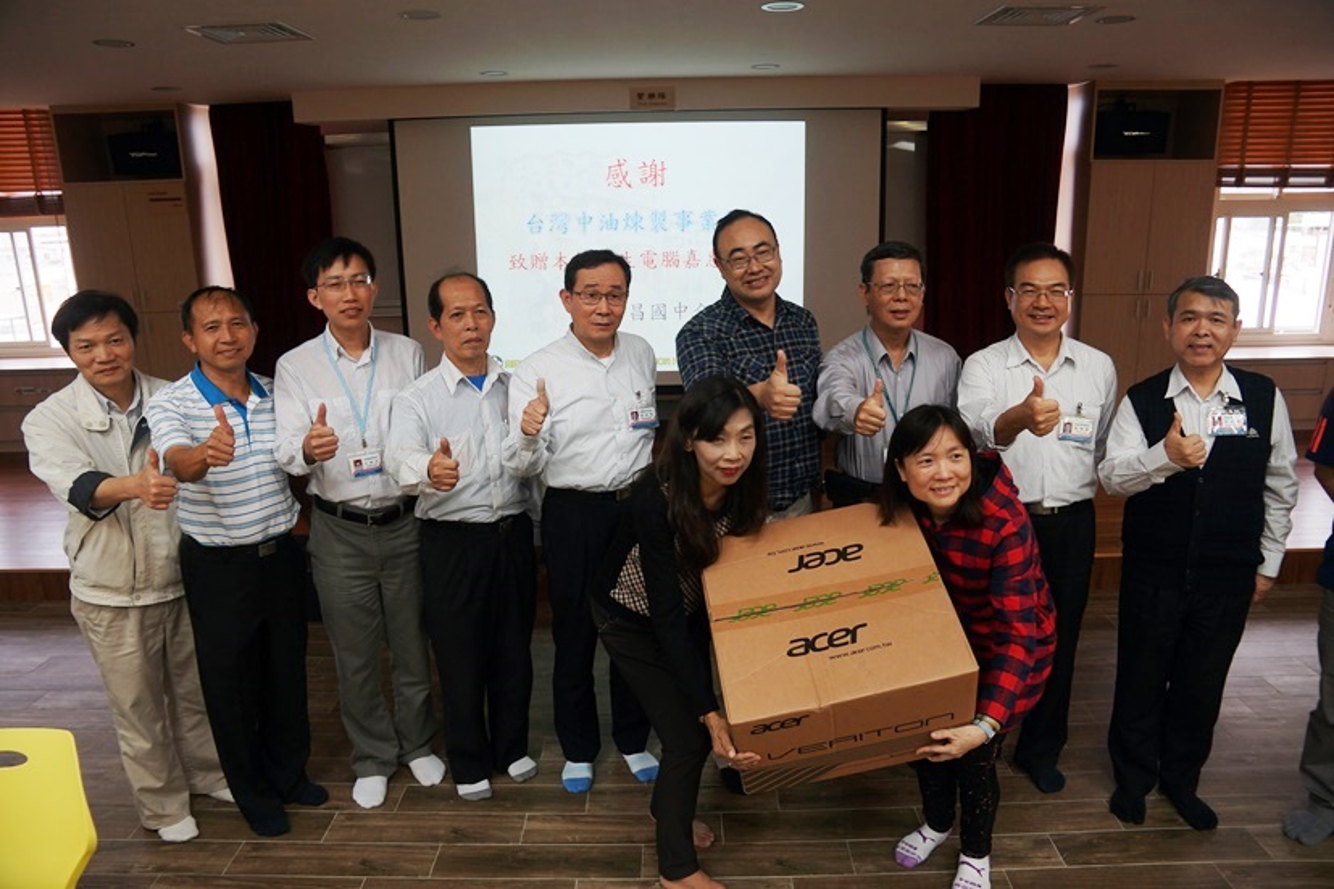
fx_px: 889
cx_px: 667
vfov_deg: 53.1
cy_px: 444
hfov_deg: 73.8
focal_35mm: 24
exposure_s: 1/60
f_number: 4
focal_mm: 16
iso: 200
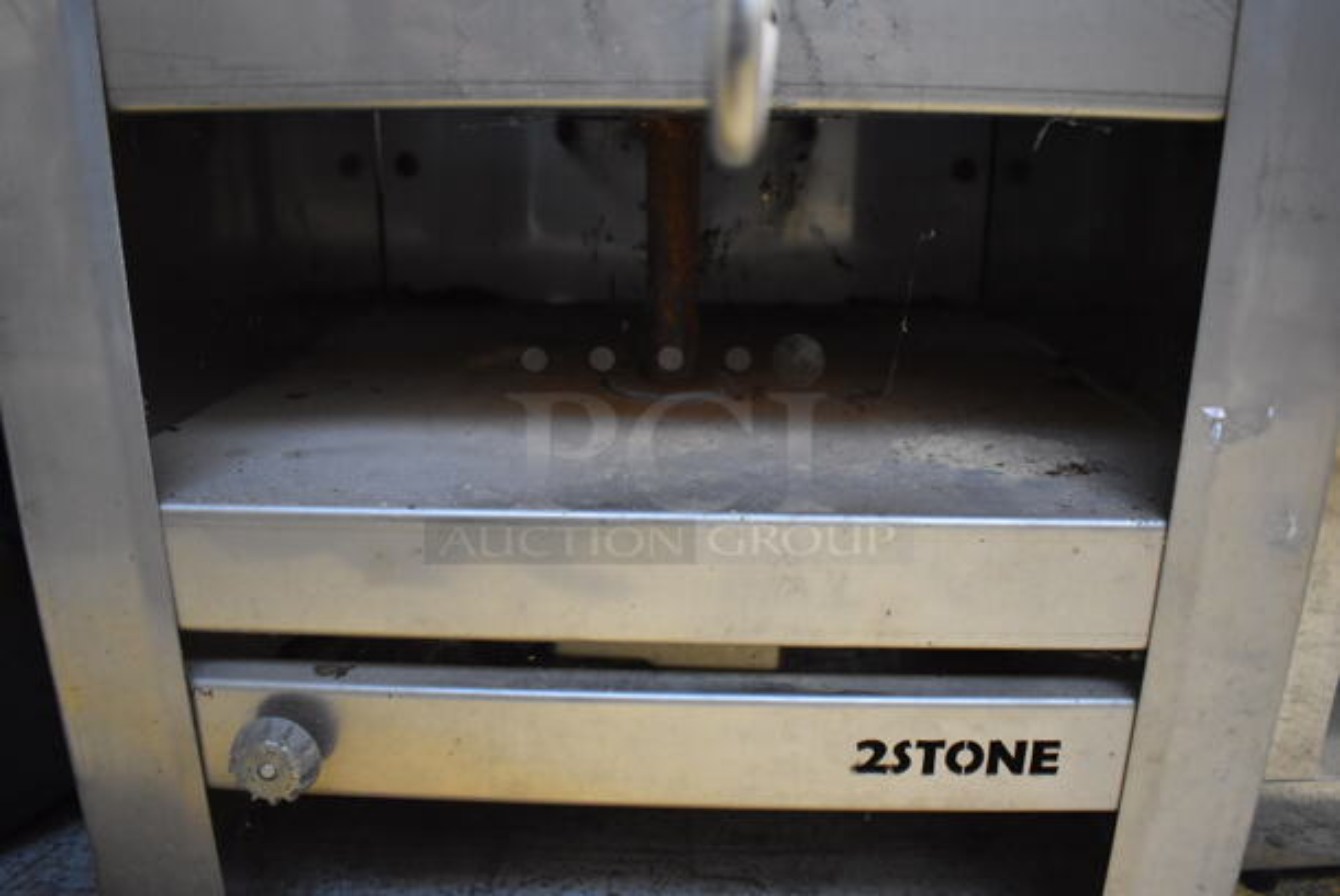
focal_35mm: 27
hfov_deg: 67.3
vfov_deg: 48.0
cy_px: 448
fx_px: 1006
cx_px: 670
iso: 2800
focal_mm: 18
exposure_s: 1/30
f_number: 3.5
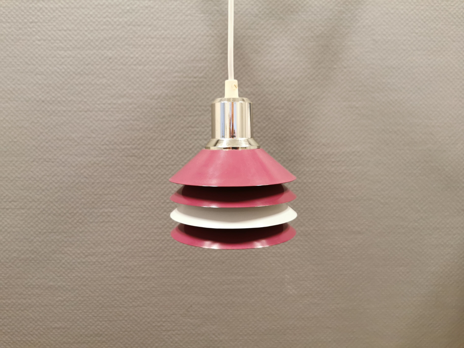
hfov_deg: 65.3
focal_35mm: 27
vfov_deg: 51.4
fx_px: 362
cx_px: 232
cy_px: 174
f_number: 1.6
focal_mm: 5.56
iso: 250
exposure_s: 1/50
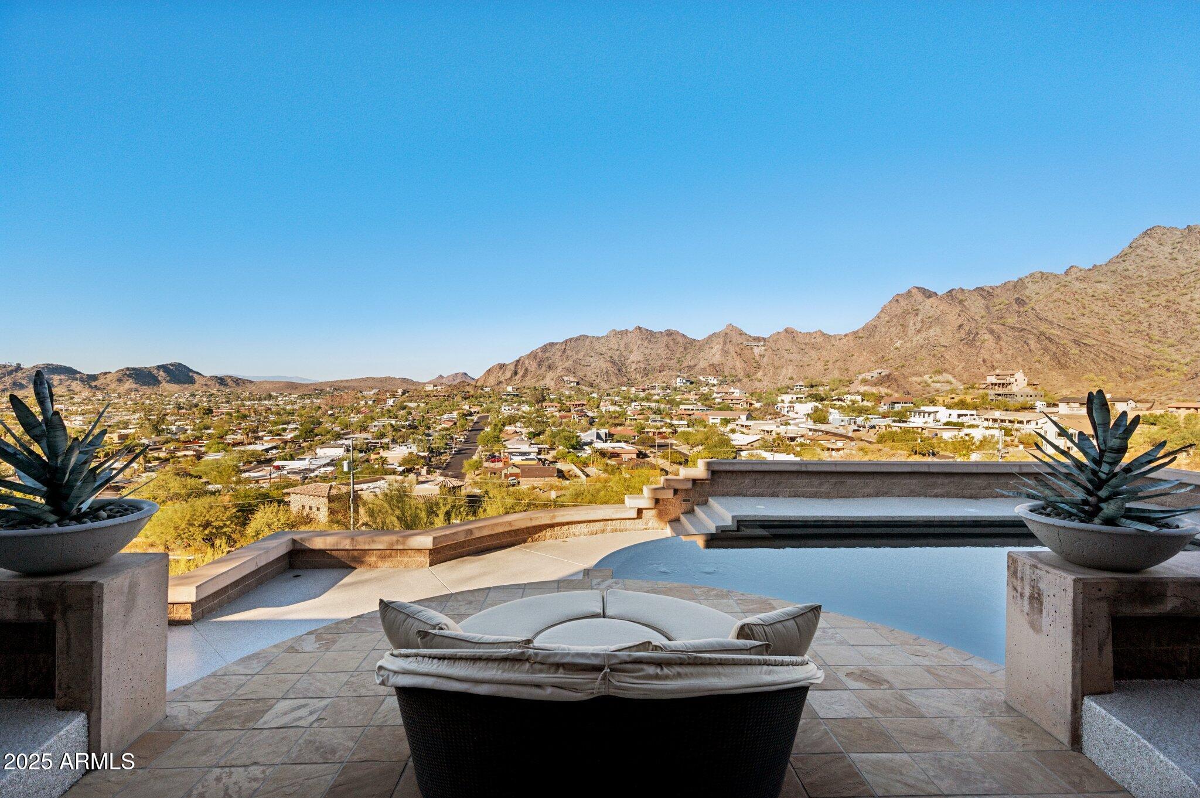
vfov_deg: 70.3
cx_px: 600
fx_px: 566
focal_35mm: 17
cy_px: 399
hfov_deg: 93.3
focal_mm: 17
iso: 320
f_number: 8
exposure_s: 1/800
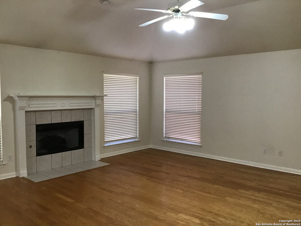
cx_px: 150
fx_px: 270
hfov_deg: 58.4
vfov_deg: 45.4
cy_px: 113
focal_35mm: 31
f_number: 2.4
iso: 100
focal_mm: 3.3
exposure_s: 1/30
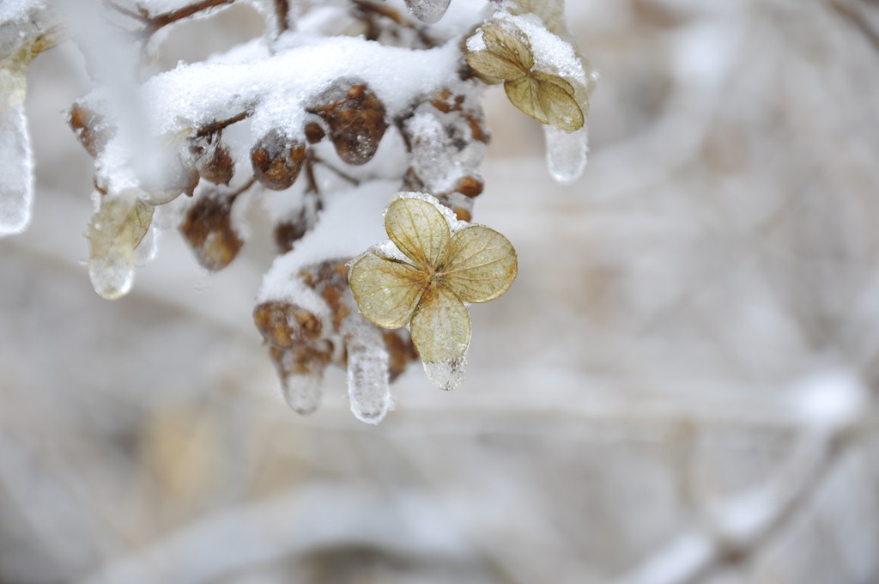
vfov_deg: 8.7
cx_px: 440
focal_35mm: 158
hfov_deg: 13.1
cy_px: 292
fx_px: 3841
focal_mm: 105
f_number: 5.6
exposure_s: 1/40
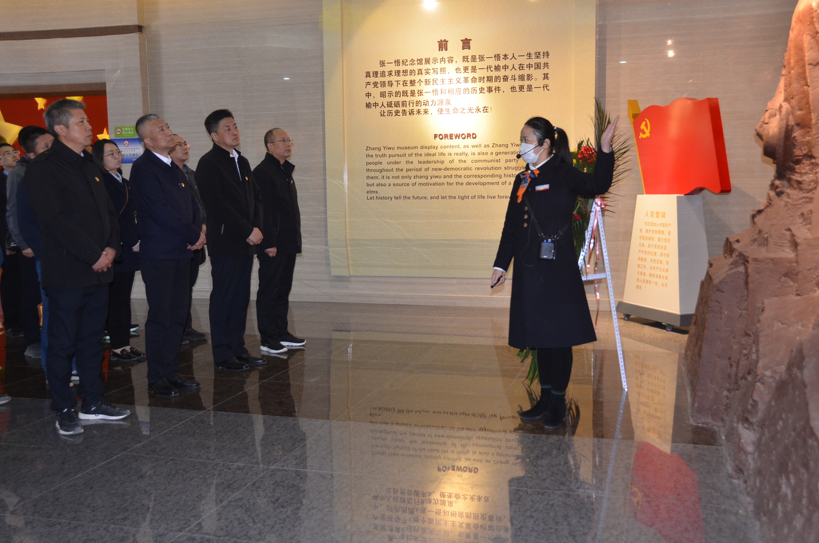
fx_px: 885
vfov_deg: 34.1
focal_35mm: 39
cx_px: 410
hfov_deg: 49.6
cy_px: 272
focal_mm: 26
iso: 800
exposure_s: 1/60
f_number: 3.8
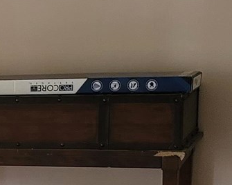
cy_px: 289
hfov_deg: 10.6
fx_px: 1154
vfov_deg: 8.9
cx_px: -225
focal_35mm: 168
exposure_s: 1/40
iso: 400
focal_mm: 7
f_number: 1.8
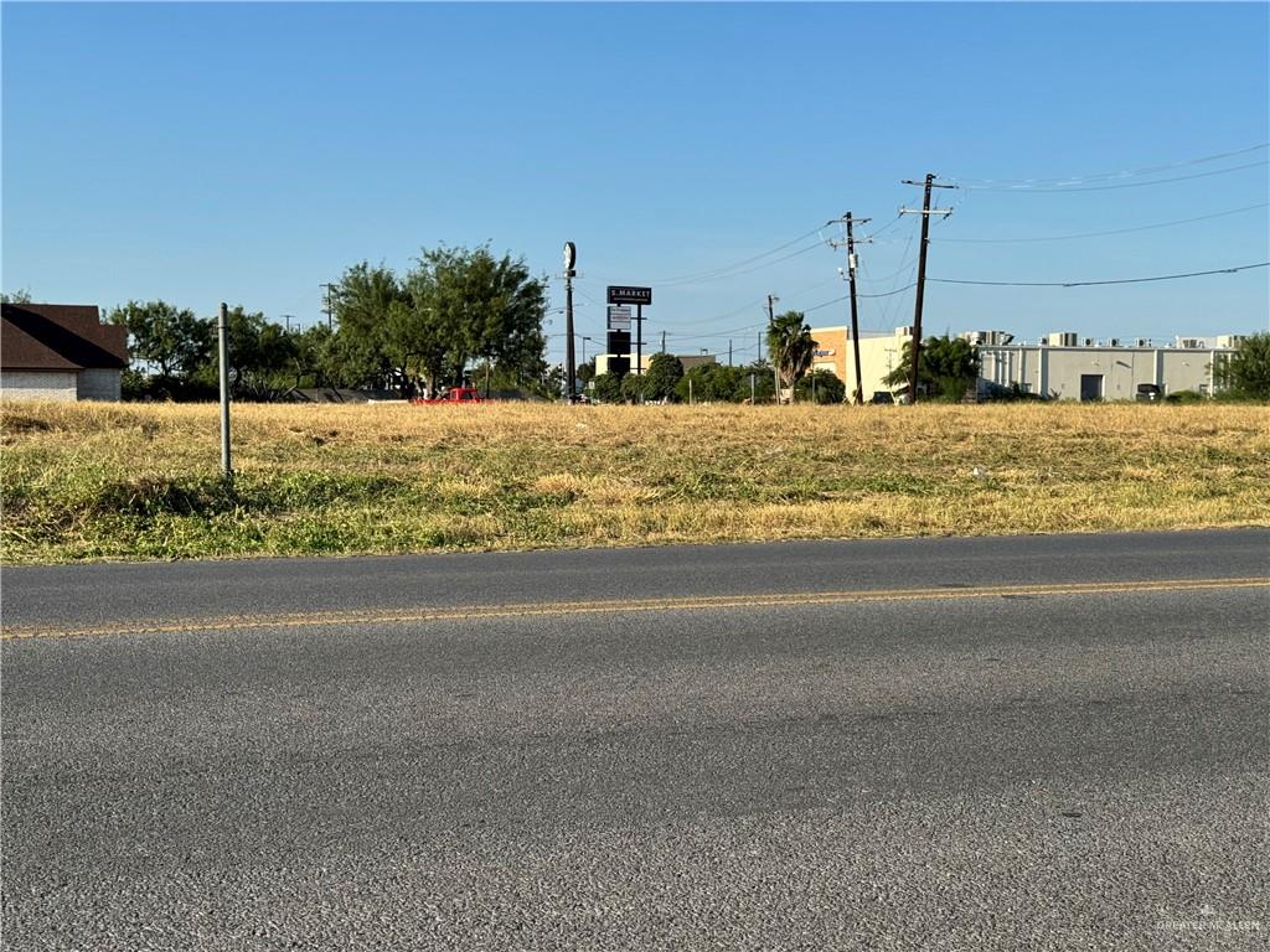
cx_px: 635
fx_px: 1761
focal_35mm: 48
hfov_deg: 39.7
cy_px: 476
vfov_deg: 30.3
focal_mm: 6.76
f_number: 1.78
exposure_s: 1/4049
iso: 64
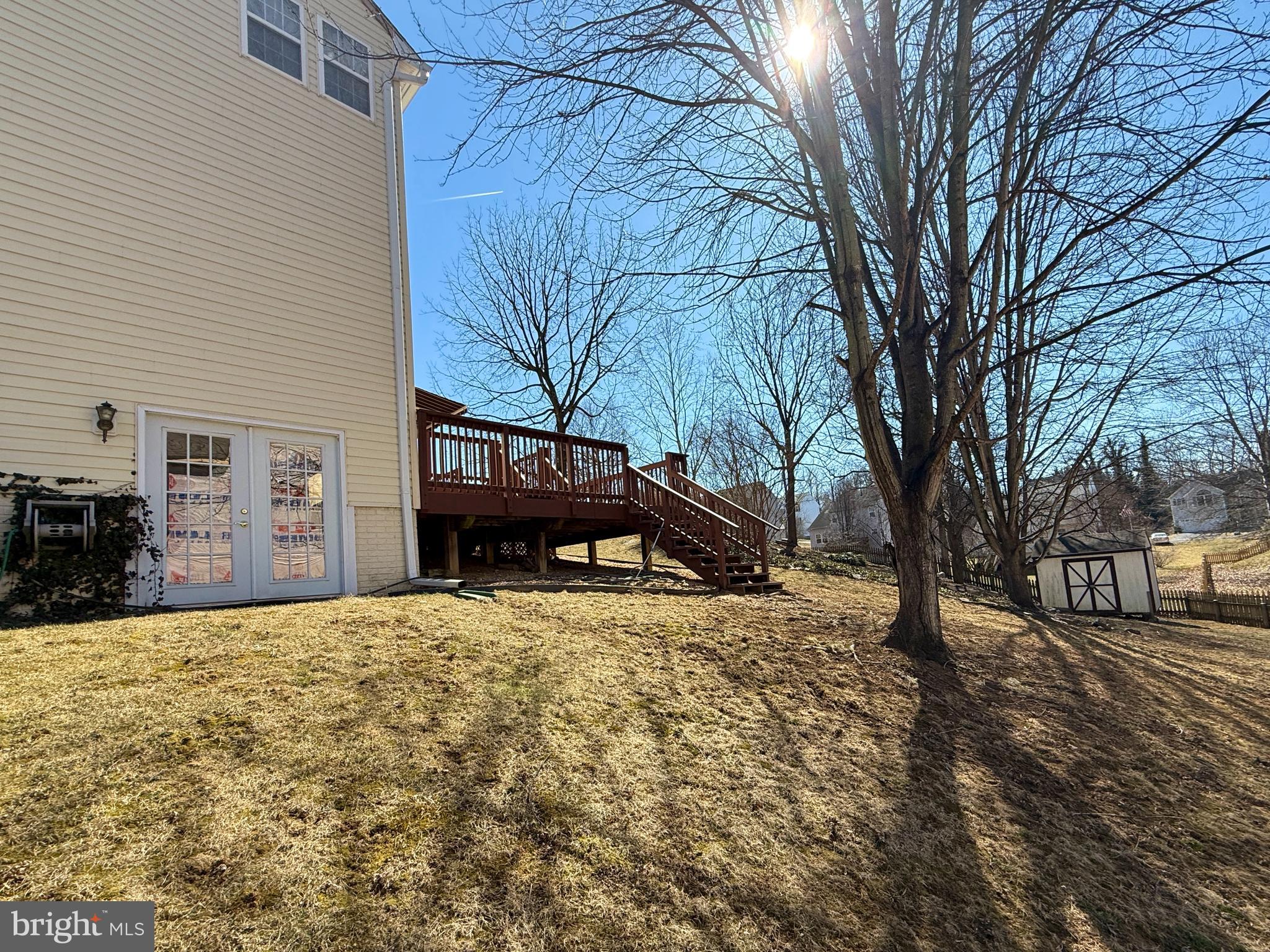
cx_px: 635
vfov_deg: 85.7
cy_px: 476
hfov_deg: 102.1
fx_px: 514
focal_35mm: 14
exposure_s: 1/1339
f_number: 2.2
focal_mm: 2.22
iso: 50
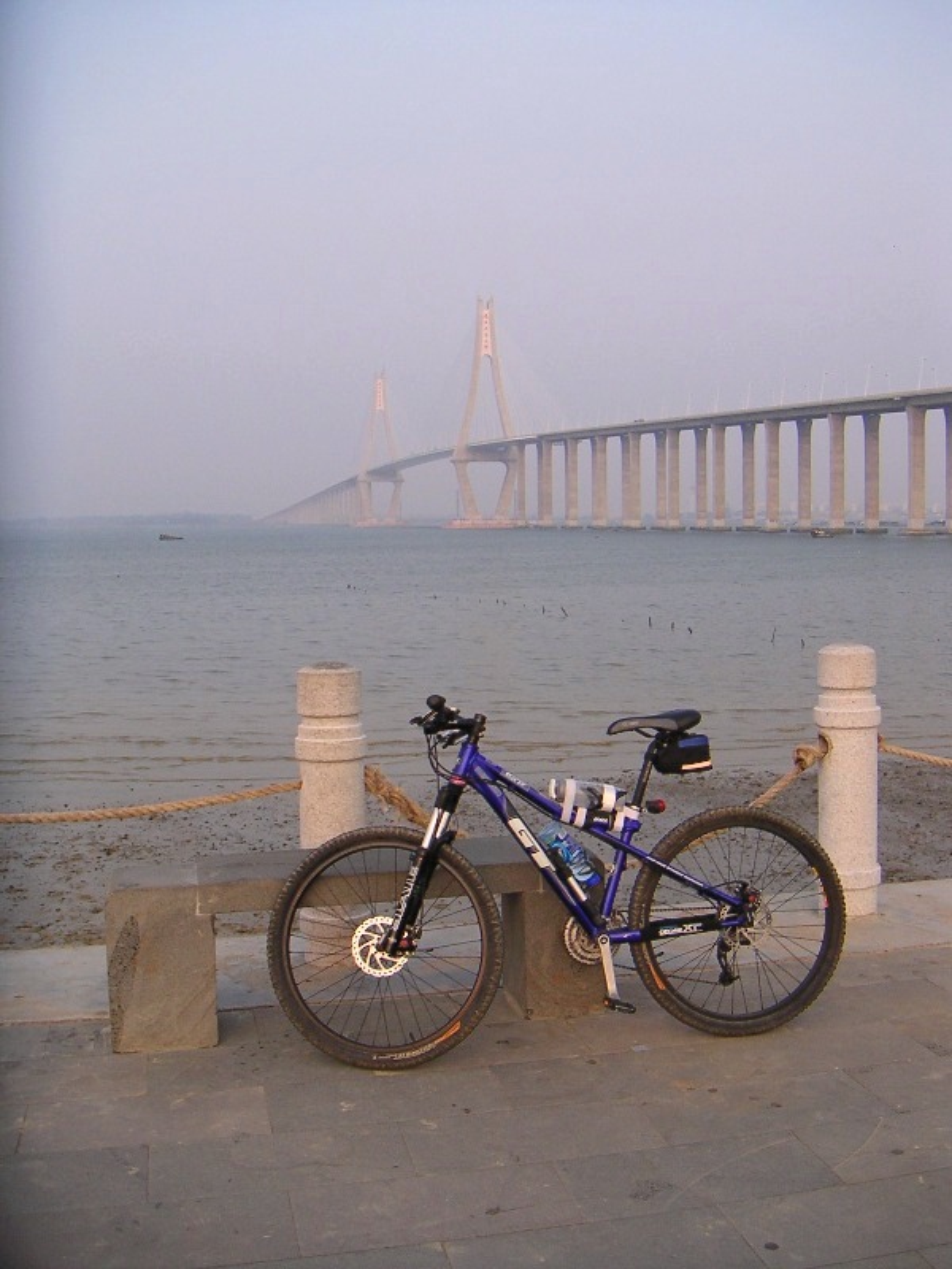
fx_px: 1357
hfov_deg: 38.7
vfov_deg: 50.1
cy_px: 634
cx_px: 476
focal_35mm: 37
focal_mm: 4.8
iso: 64
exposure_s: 1/350
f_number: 2.8
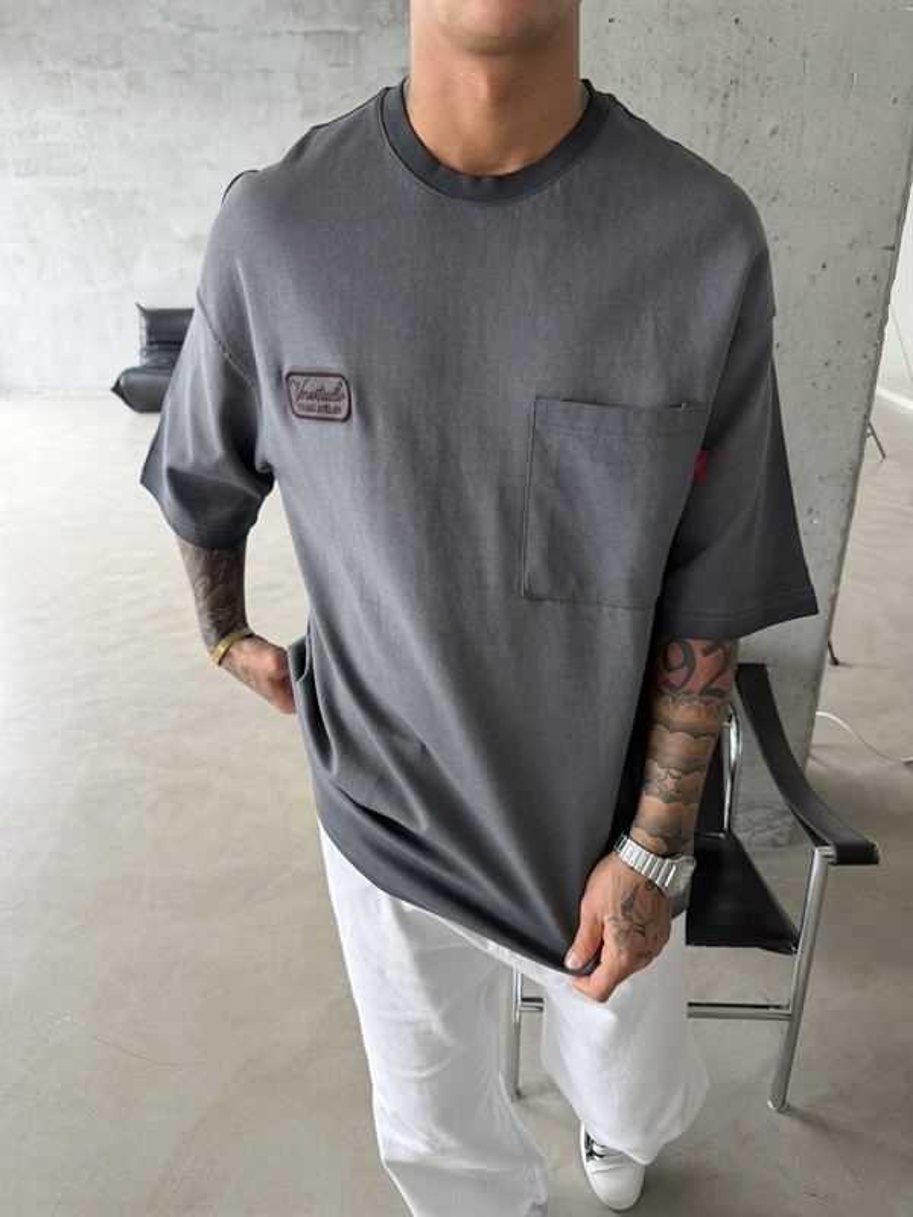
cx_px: 456
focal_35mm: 24
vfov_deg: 71.6
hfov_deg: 56.8
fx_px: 844
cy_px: 608
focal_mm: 6.76
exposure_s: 1/121
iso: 125
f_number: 1.78
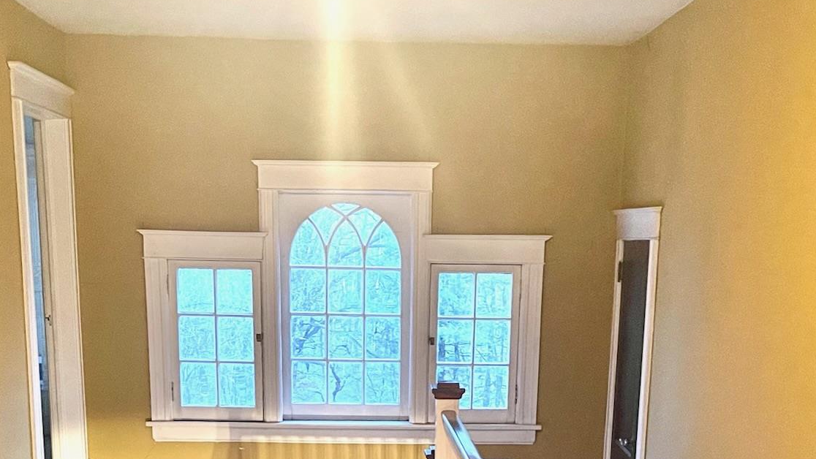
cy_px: 516
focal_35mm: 52
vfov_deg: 21.7
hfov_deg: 39.8
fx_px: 1125
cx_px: 385
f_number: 1.6
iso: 640
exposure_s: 1/30
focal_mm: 5.1
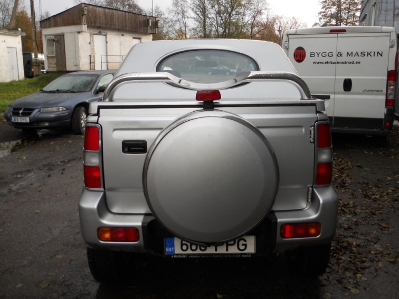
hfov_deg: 56.8
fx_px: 369
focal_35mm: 32
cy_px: 135
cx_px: 215
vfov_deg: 44.1
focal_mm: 4.9
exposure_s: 1/100
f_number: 3.2
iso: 80
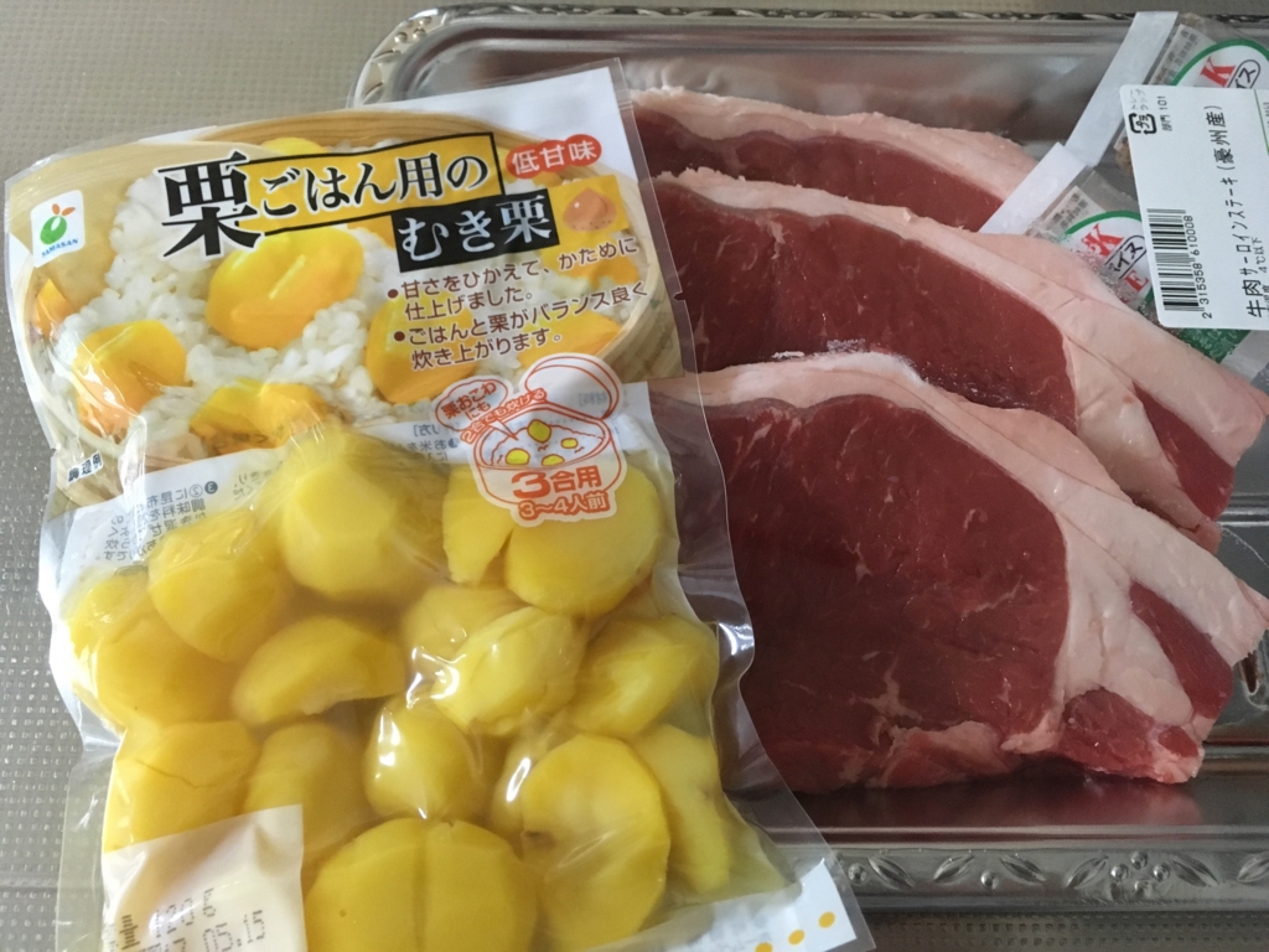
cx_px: 634
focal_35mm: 29
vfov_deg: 48.2
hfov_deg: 61.7
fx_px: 1063
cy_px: 476
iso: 250
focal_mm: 4.15
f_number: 2.2
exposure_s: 1/15
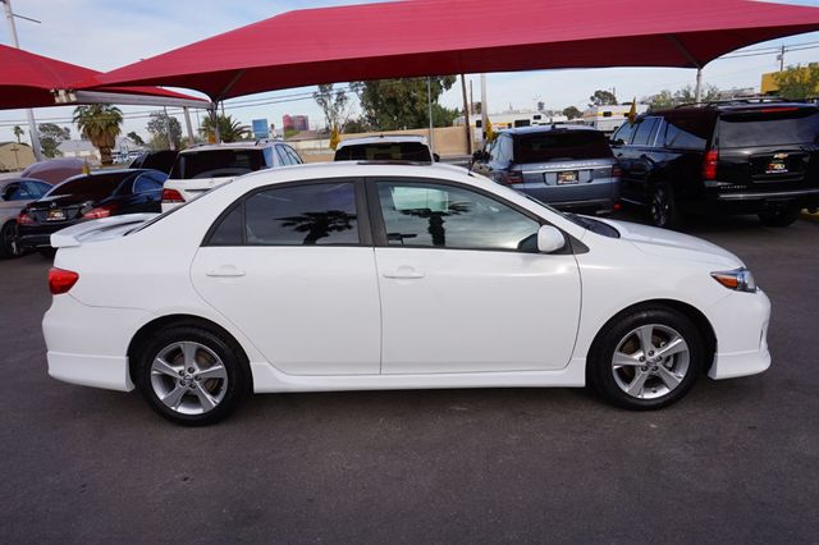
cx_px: 410
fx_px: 546
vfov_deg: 53.1
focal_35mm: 24
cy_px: 272
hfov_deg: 73.8
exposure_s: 1/80
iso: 100
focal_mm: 16
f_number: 13
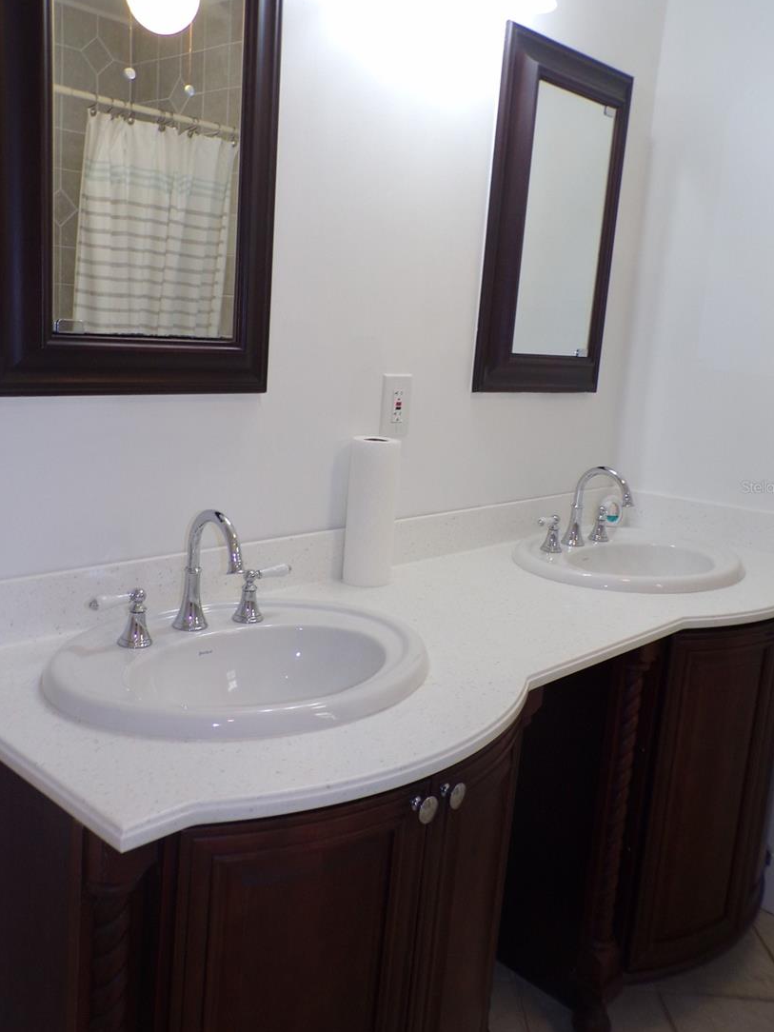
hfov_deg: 45.4
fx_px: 924
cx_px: 381
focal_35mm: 31
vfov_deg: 58.3
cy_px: 486
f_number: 3.1
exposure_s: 1/34
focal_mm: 5
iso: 119
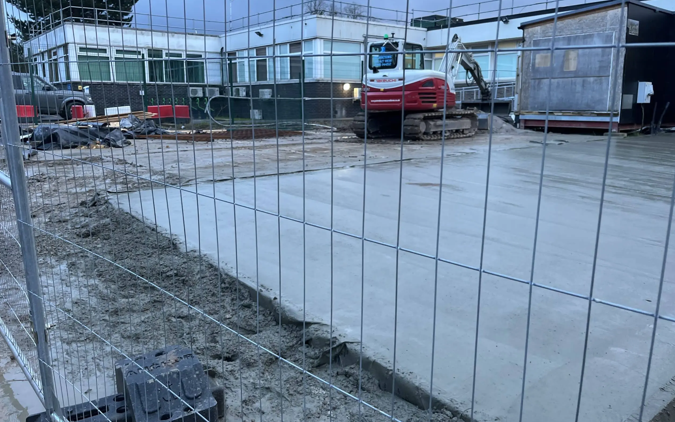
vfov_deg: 44.5
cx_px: 339
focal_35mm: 28
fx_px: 515
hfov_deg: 66.5
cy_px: 190
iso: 125
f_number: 1.6
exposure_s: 1/105
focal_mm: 5.1
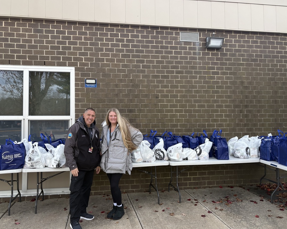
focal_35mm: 28
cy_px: 112
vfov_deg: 51.5
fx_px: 238
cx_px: 131
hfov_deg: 62.1
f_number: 1.6
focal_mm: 5.96
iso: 50
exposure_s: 1/424
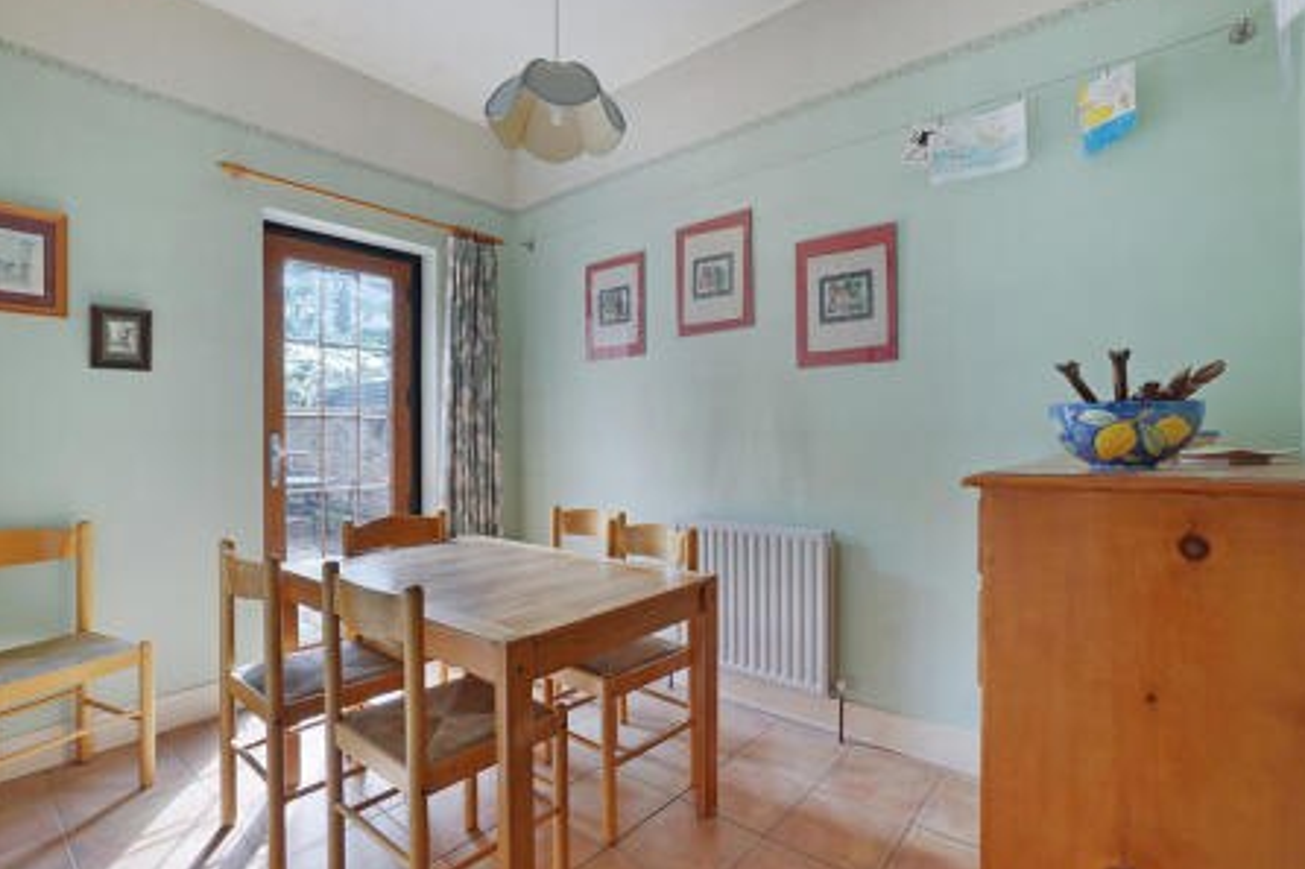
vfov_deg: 73.7
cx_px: 685
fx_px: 580
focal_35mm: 16
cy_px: 426
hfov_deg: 96.7
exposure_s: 1/20
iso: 200
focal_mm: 10
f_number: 9
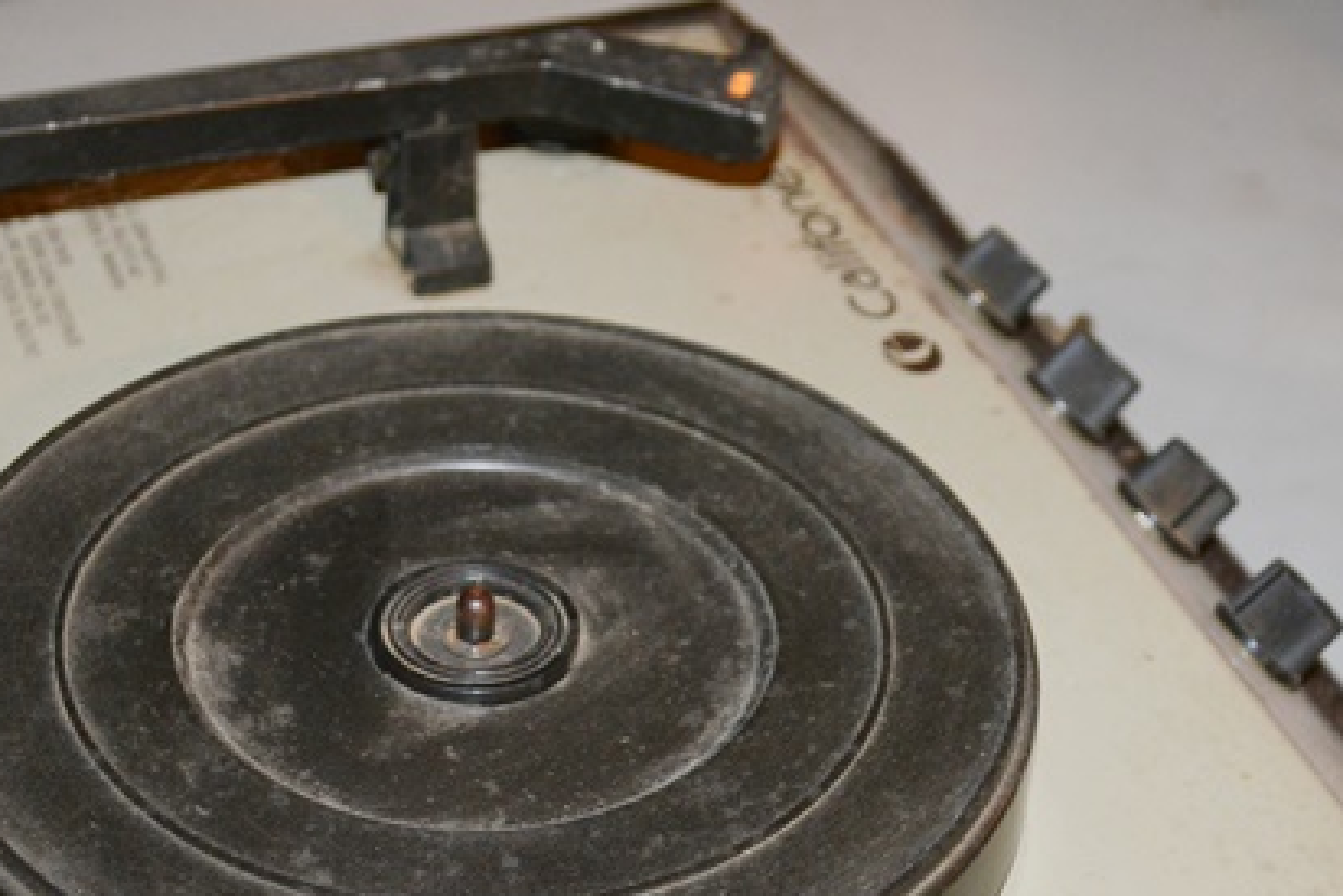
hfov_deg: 24.5
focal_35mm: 83
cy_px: 489
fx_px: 3097
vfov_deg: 16.5
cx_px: 675
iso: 1250
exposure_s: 1/60
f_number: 5
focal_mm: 38
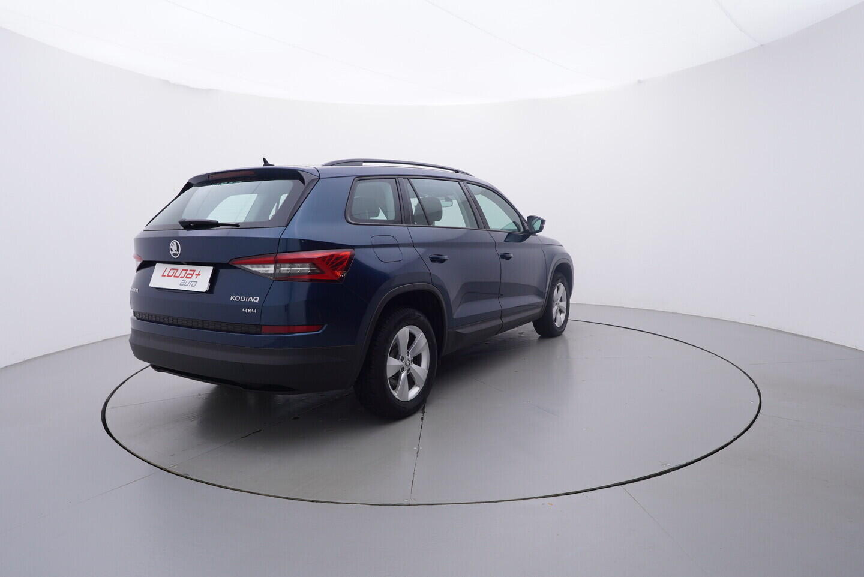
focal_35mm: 22
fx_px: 540
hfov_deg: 77.3
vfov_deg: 56.2
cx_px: 432
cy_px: 288
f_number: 5
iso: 200
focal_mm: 15
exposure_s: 1/80
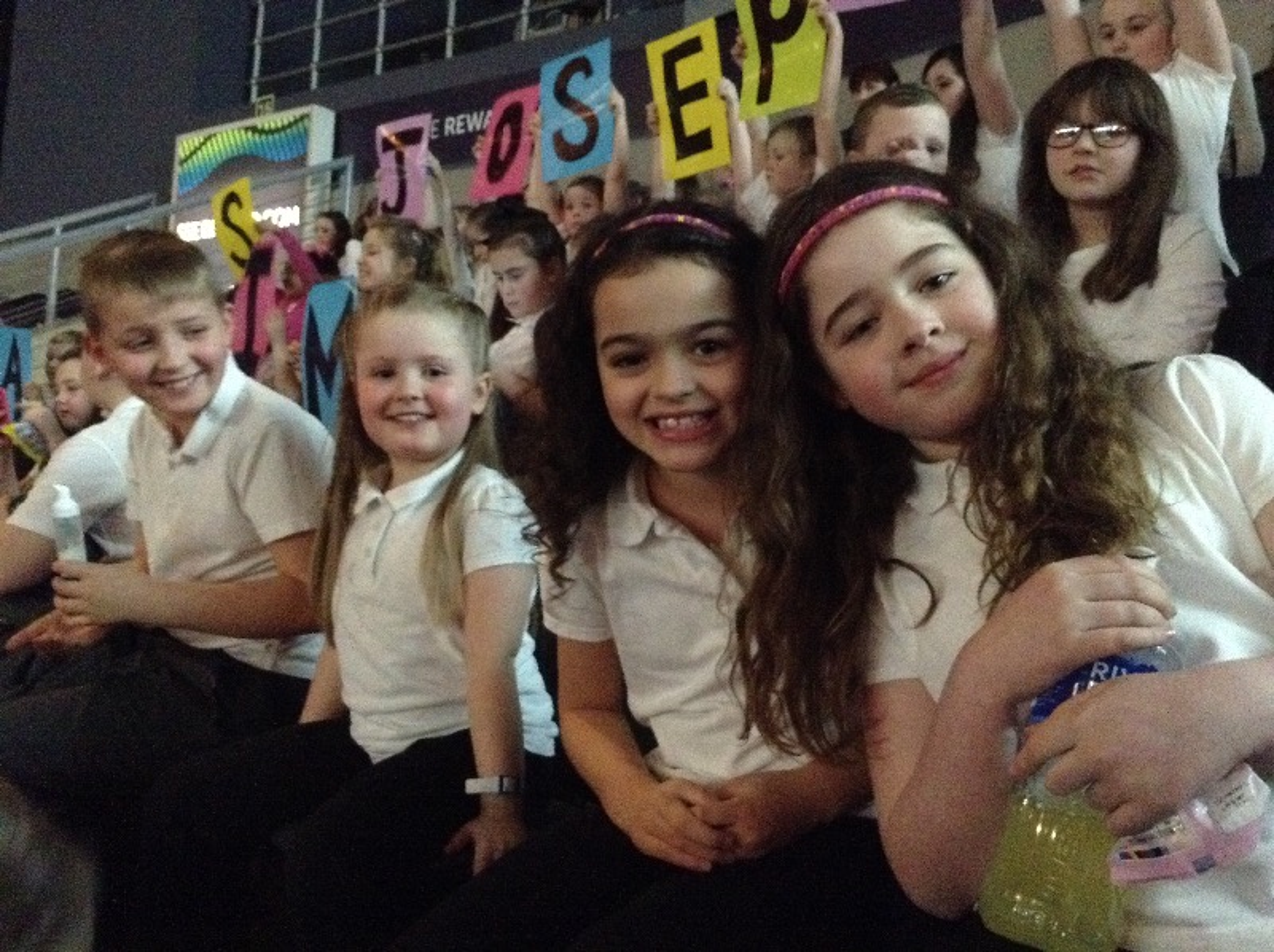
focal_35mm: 33
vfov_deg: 42.9
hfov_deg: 55.4
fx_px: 1213
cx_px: 637
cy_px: 476
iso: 640
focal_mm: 3.3
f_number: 2.4
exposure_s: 1/15
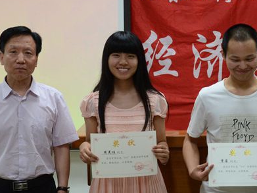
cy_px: 101
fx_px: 764
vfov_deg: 14.4
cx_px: 187
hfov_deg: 19.0
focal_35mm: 103
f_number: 6.3
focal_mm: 35
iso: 2000
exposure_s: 1/50
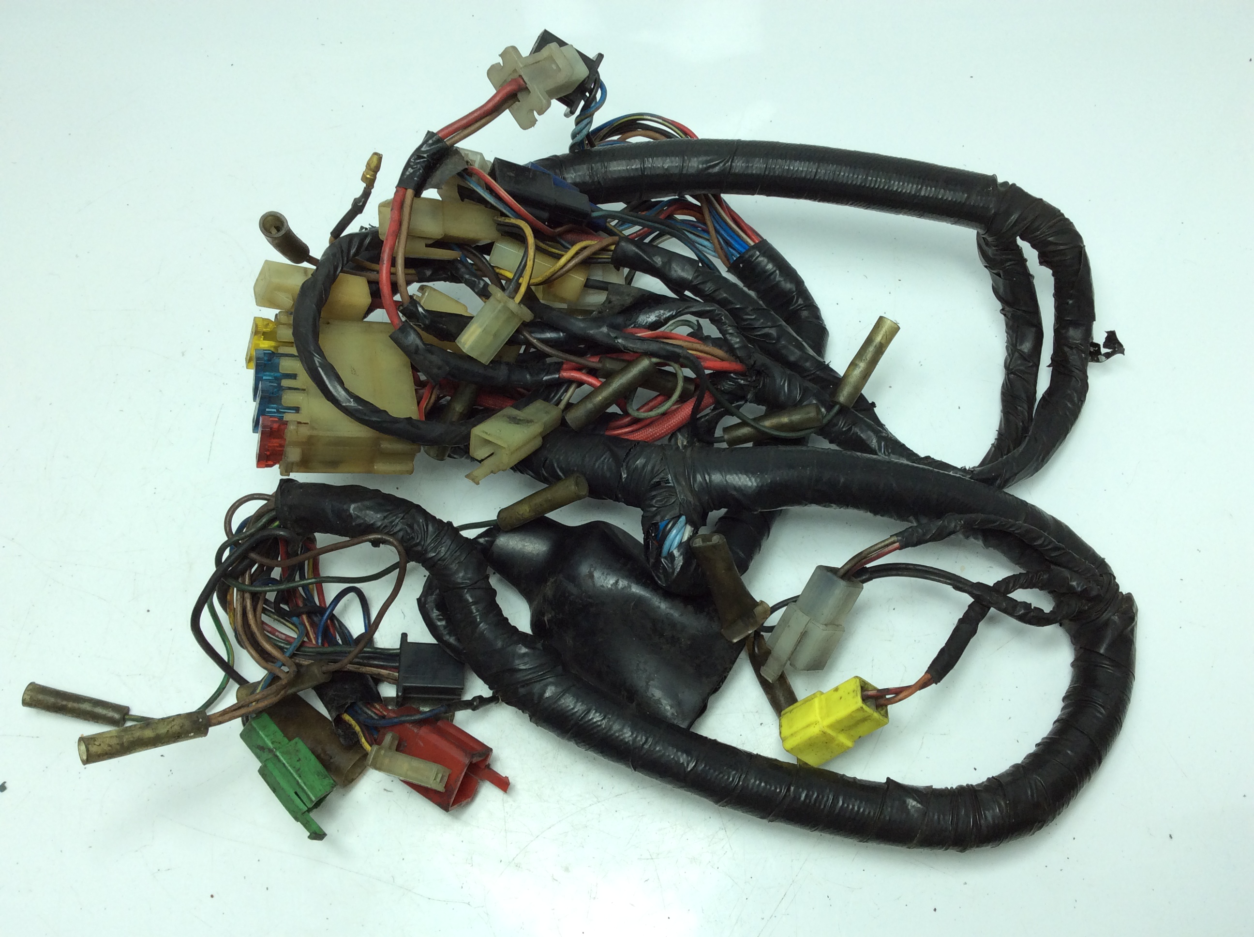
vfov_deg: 44.1
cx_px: 627
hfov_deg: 56.9
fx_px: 1158
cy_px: 468
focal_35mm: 32
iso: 32
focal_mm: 3.3
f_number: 2.4
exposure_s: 1/262
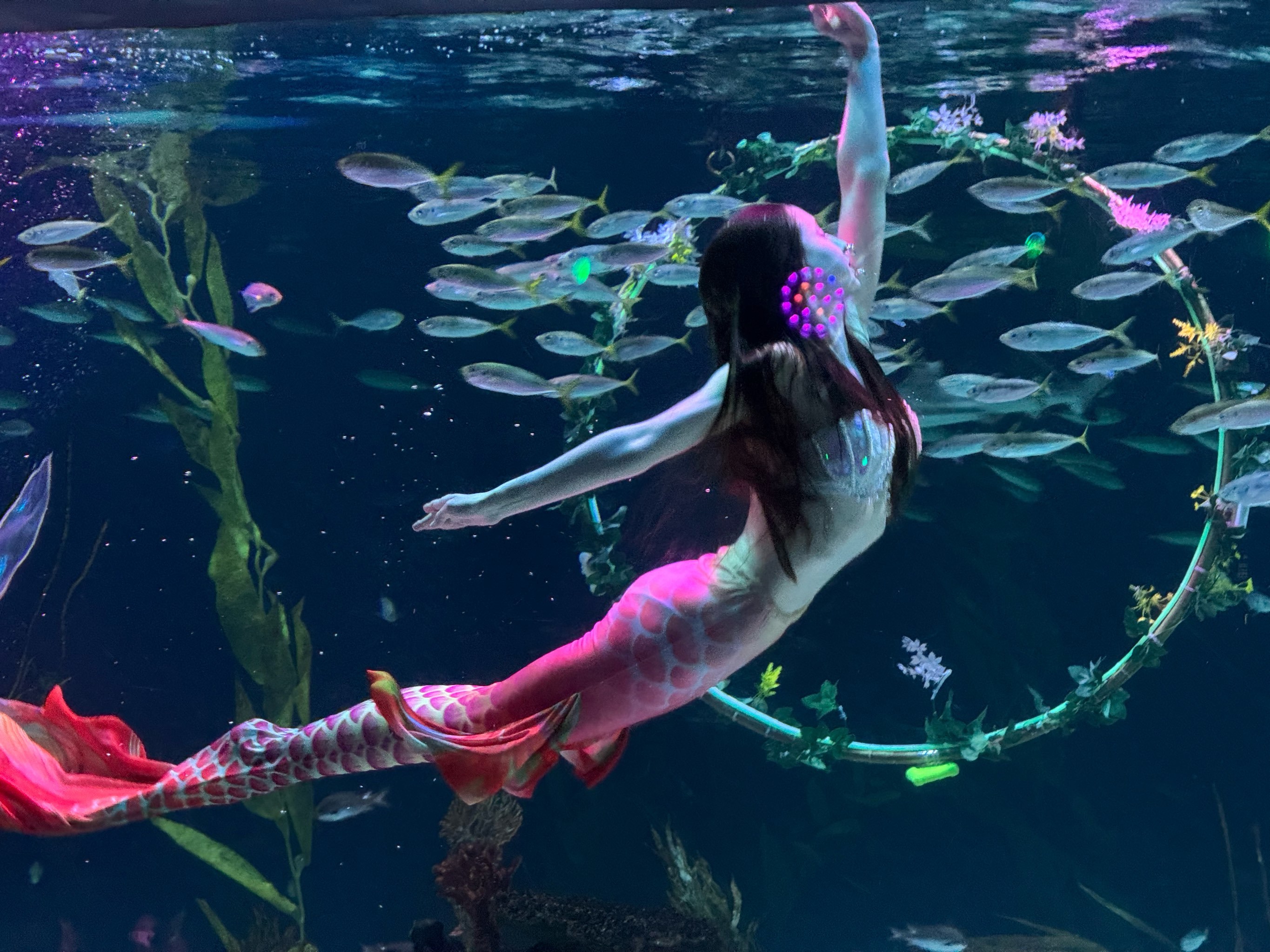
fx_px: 4403
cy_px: 476
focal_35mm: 120
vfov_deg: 12.3
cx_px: 635
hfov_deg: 16.4
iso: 640
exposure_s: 1/59
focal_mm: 15.66
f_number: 2.8
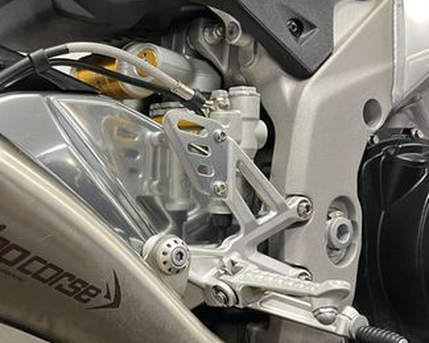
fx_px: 635
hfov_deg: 36.4
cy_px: 173
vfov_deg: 30.3
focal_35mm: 50
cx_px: 106
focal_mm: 5.1
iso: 200
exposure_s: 1/50
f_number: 1.6
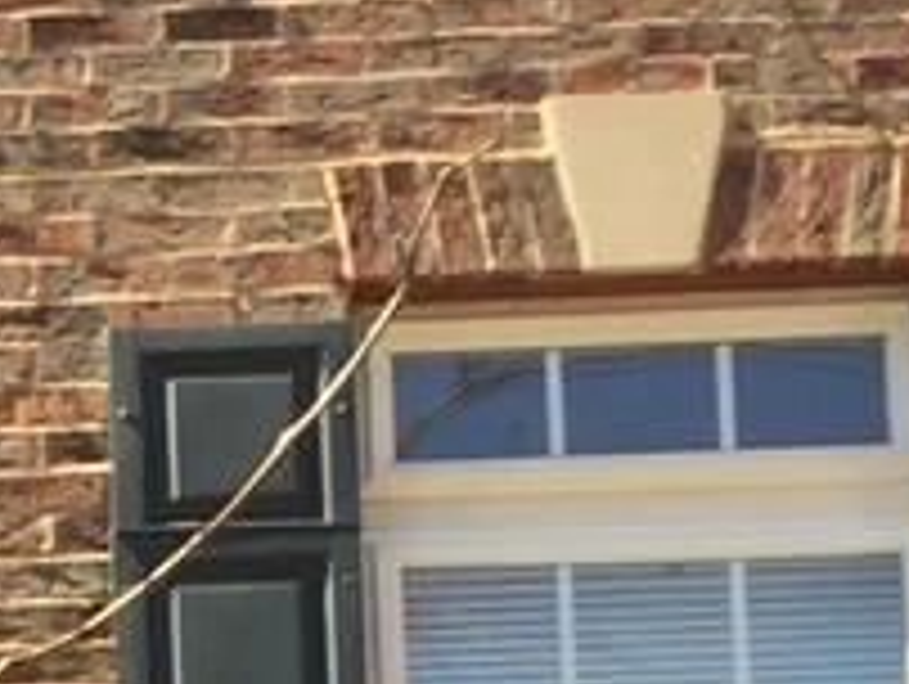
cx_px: -468
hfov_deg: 8.8
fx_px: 5784
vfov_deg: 6.5
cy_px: 1606
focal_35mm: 220
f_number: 2.2
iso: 32
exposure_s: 1/628
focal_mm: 4.15
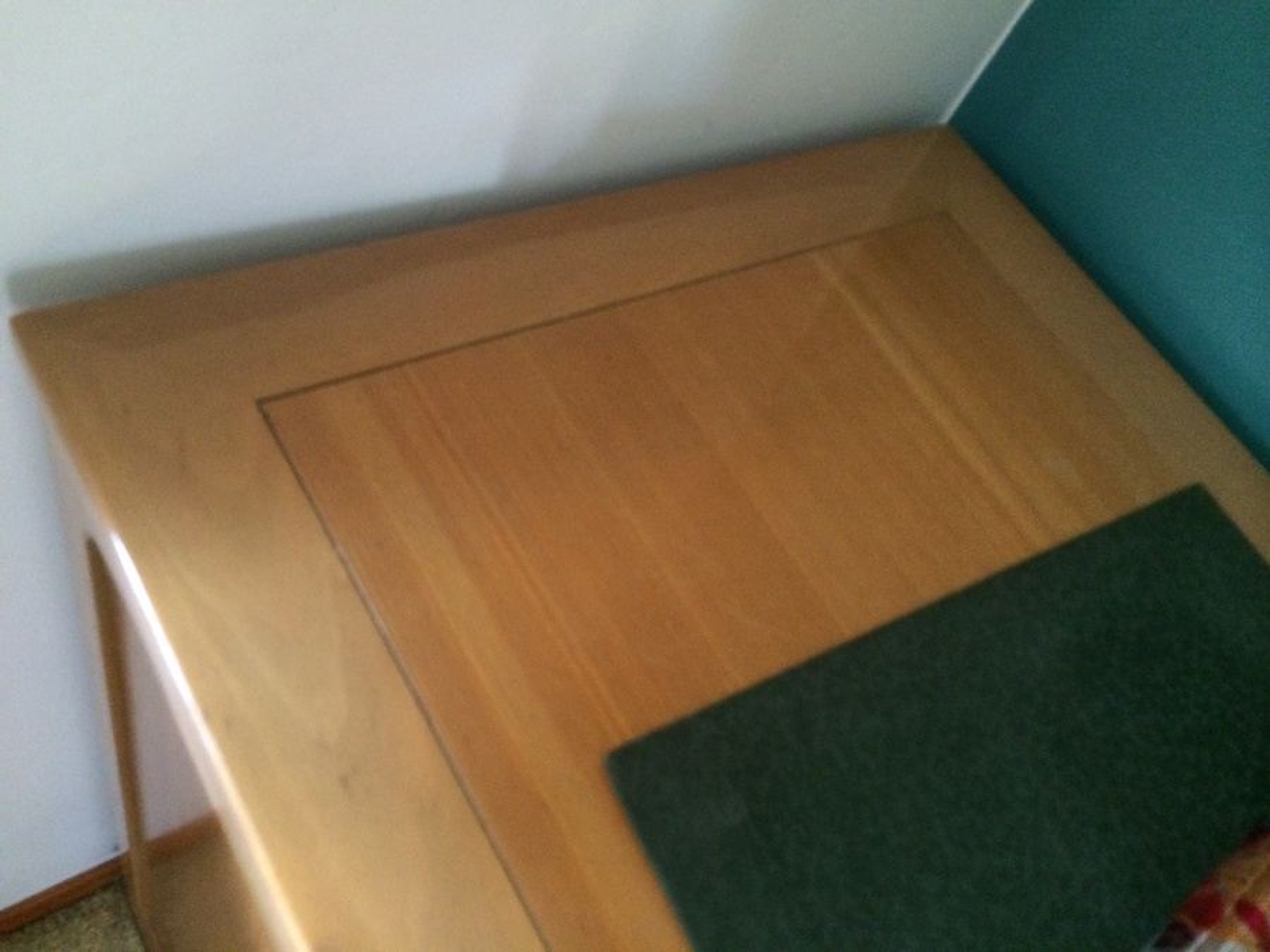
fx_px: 1101
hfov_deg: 60.0
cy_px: 476
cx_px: 635
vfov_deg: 46.8
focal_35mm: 30
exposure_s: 1/15
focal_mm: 4.12
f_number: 2.2
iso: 400
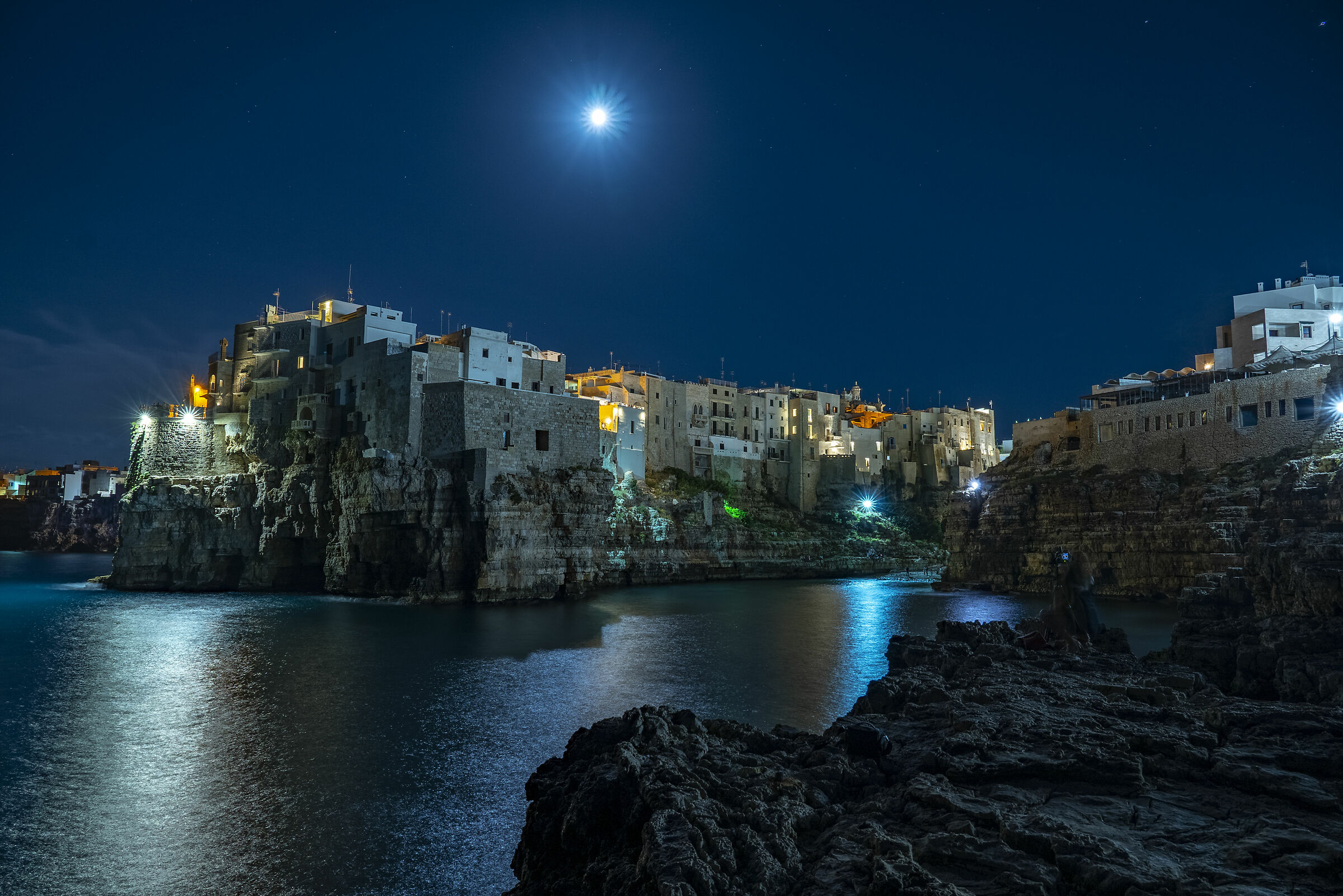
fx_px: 895
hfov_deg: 73.7
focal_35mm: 24
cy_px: 448
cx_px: 672
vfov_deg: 53.1
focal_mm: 24
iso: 400
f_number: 16
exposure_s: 5
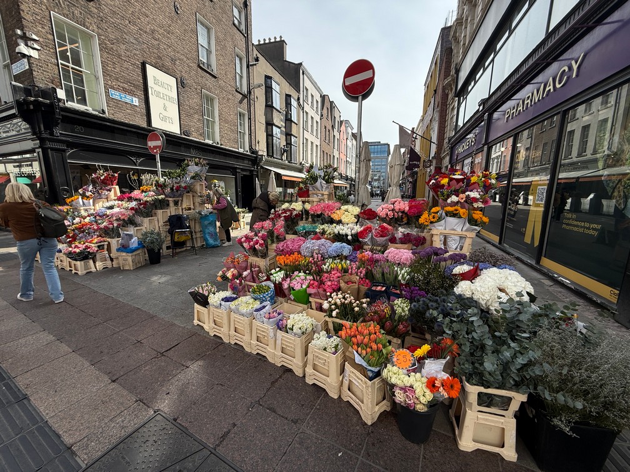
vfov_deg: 85.7
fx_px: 255
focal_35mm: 14
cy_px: 236
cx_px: 315
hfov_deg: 102.1
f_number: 2.2
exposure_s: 1/1167
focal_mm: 2.22
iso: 50
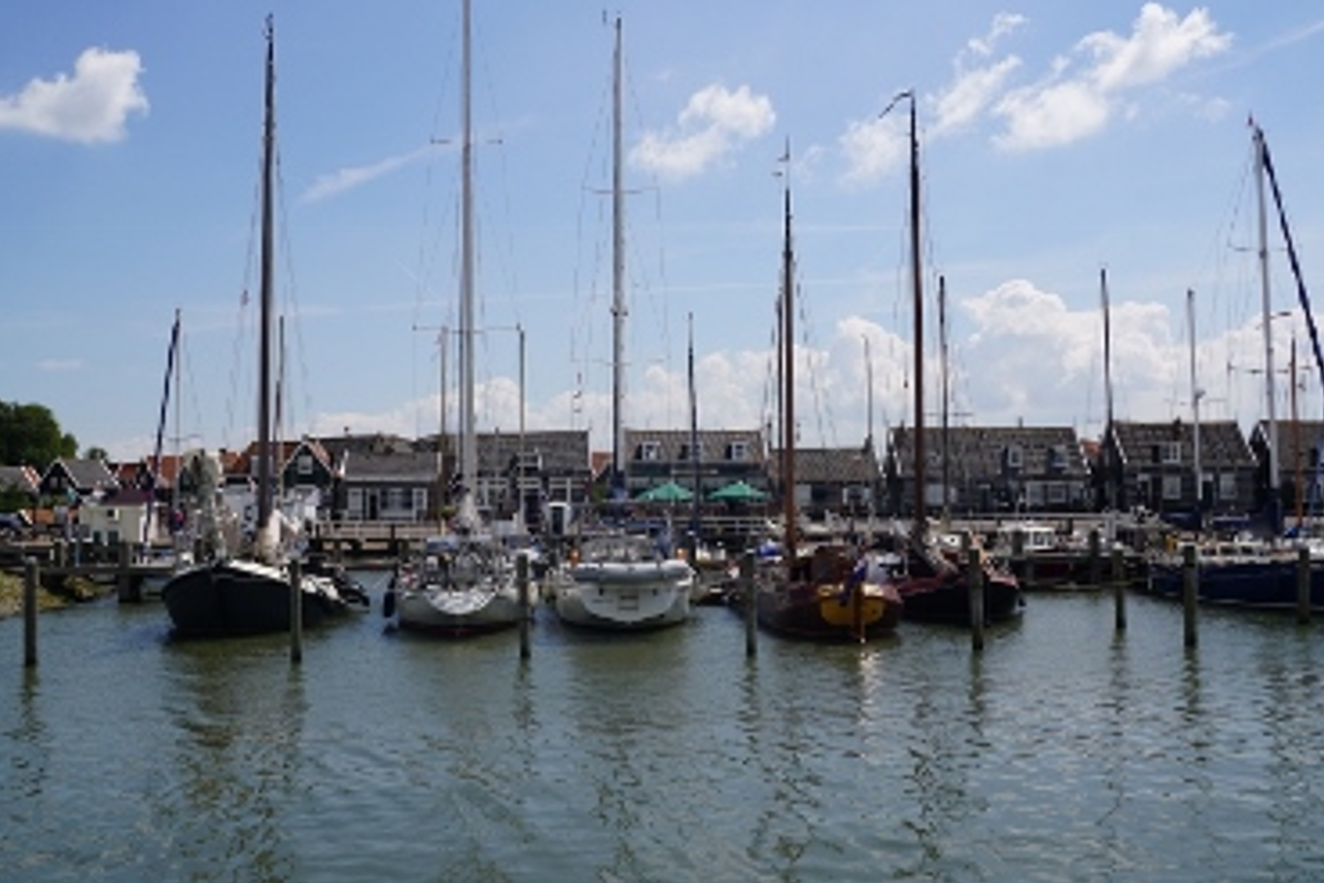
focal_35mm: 39
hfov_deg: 49.6
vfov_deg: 34.2
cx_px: 671
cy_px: 440
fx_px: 1434
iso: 100
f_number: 10
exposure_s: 1/320
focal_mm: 24
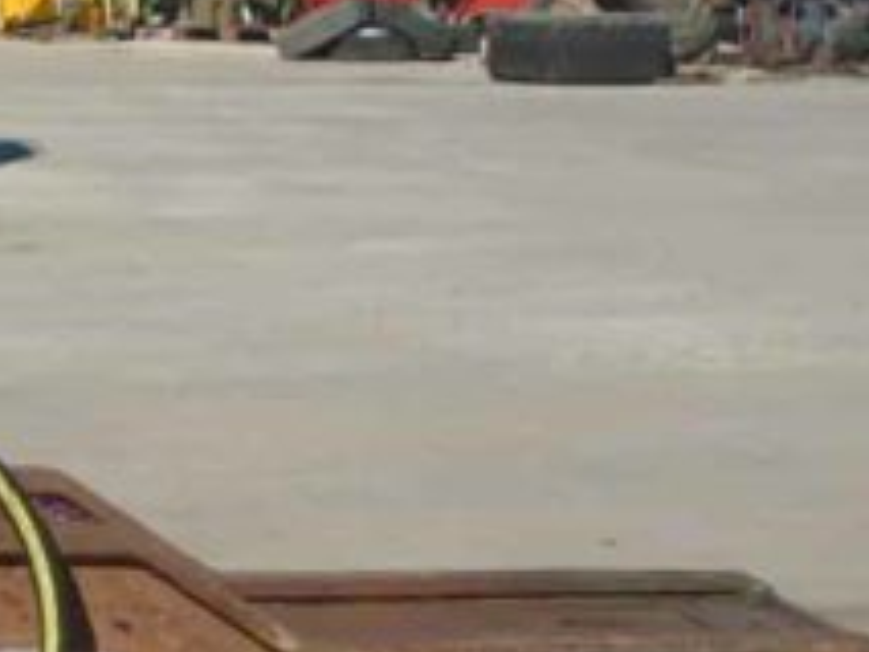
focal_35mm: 135
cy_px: 872
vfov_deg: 10.7
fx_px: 3391
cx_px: -37
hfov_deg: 14.3
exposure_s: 1/250
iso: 100
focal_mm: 6.4
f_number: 9.5
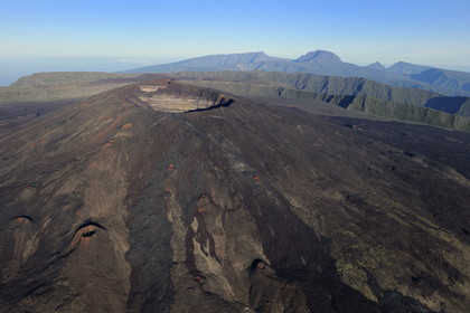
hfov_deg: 58.7
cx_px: 235
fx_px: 418
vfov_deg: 41.1
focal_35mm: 32
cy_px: 156
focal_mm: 32
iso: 400
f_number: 11
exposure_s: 1/400
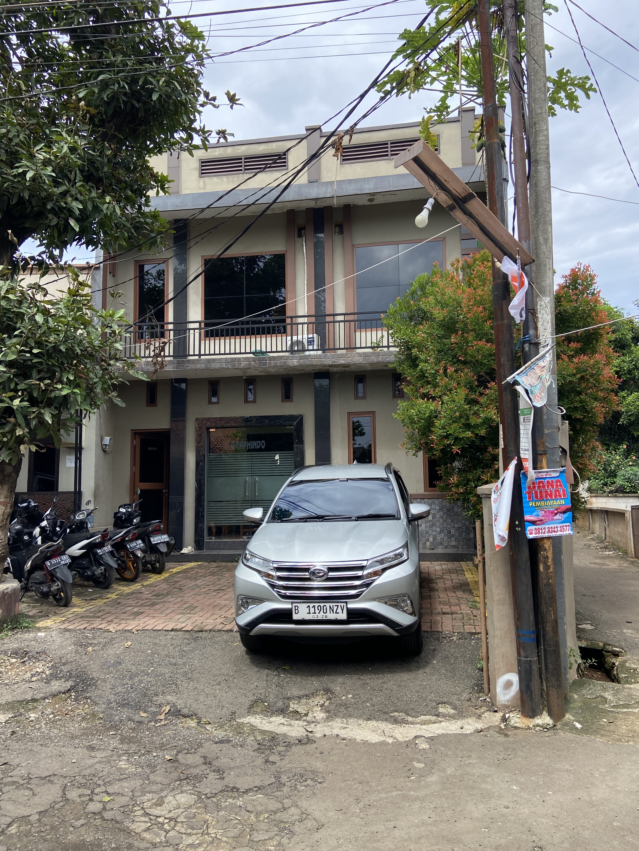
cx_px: 320
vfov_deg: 67.3
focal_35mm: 26
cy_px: 426
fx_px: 640
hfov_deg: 53.1
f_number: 1.8
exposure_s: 1/1287
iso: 32
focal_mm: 4.25
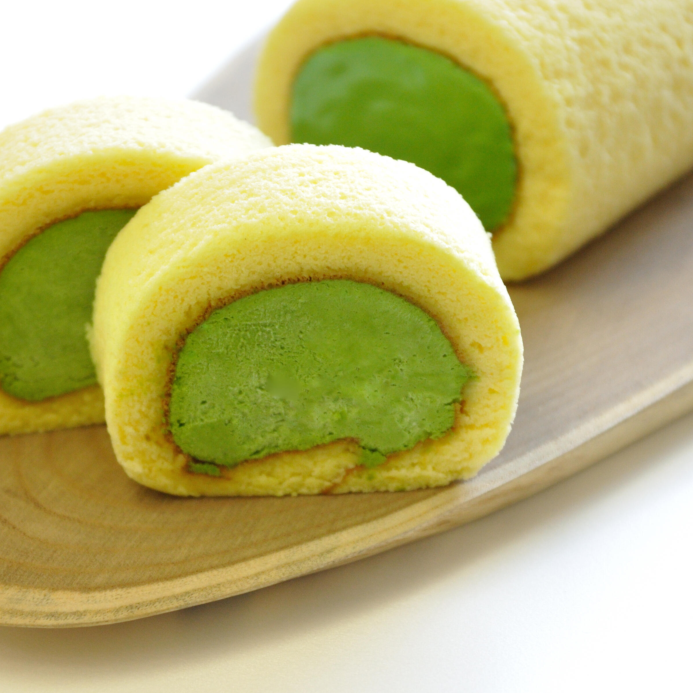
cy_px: 337
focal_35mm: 159
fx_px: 3601
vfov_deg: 11.0
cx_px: 238
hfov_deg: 11.0
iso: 400
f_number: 5
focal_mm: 70
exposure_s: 1/100
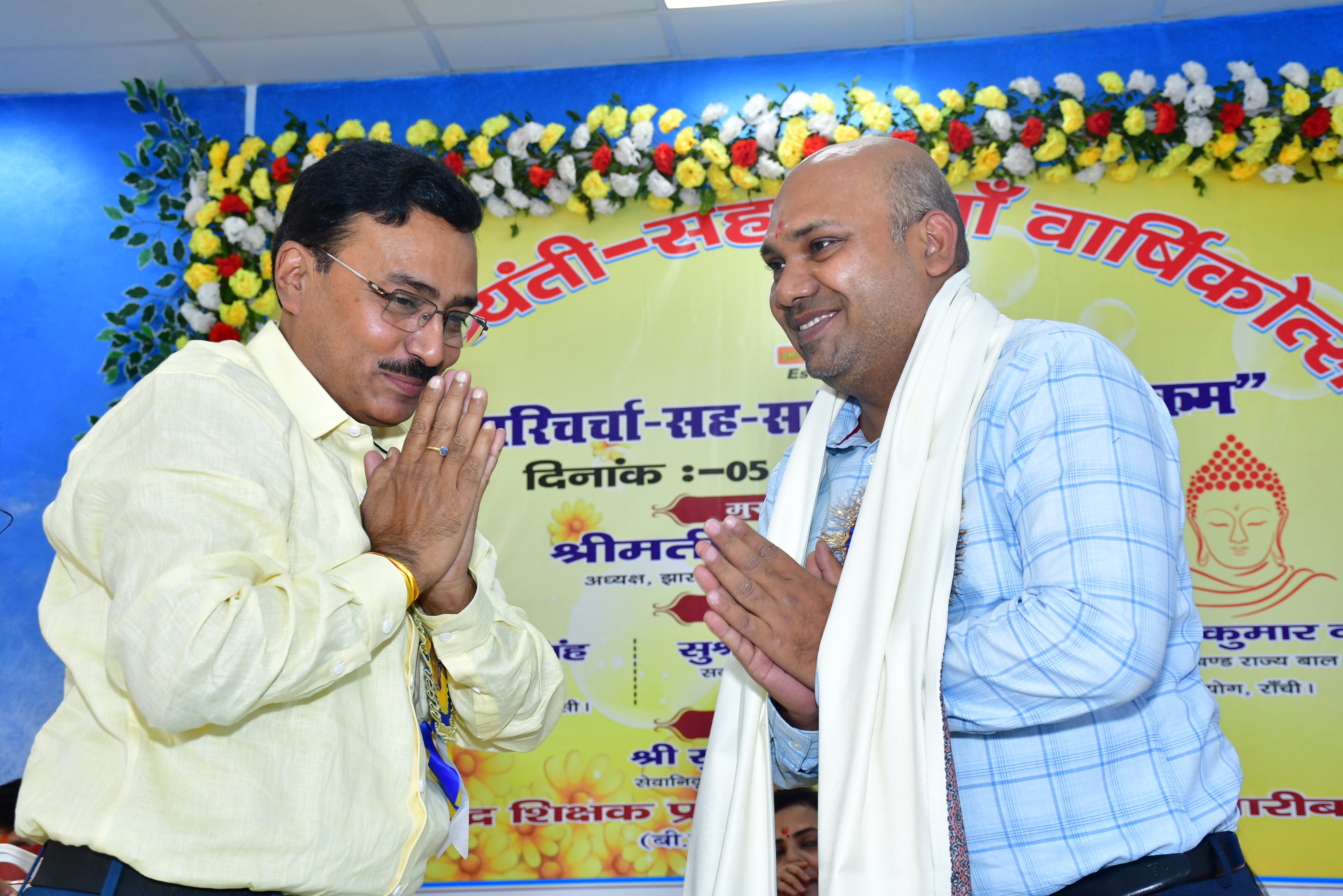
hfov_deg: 35.1
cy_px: 448
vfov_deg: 23.8
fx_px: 2126
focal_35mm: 57
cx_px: 672
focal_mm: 38
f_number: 5.6
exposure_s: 1/125
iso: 800
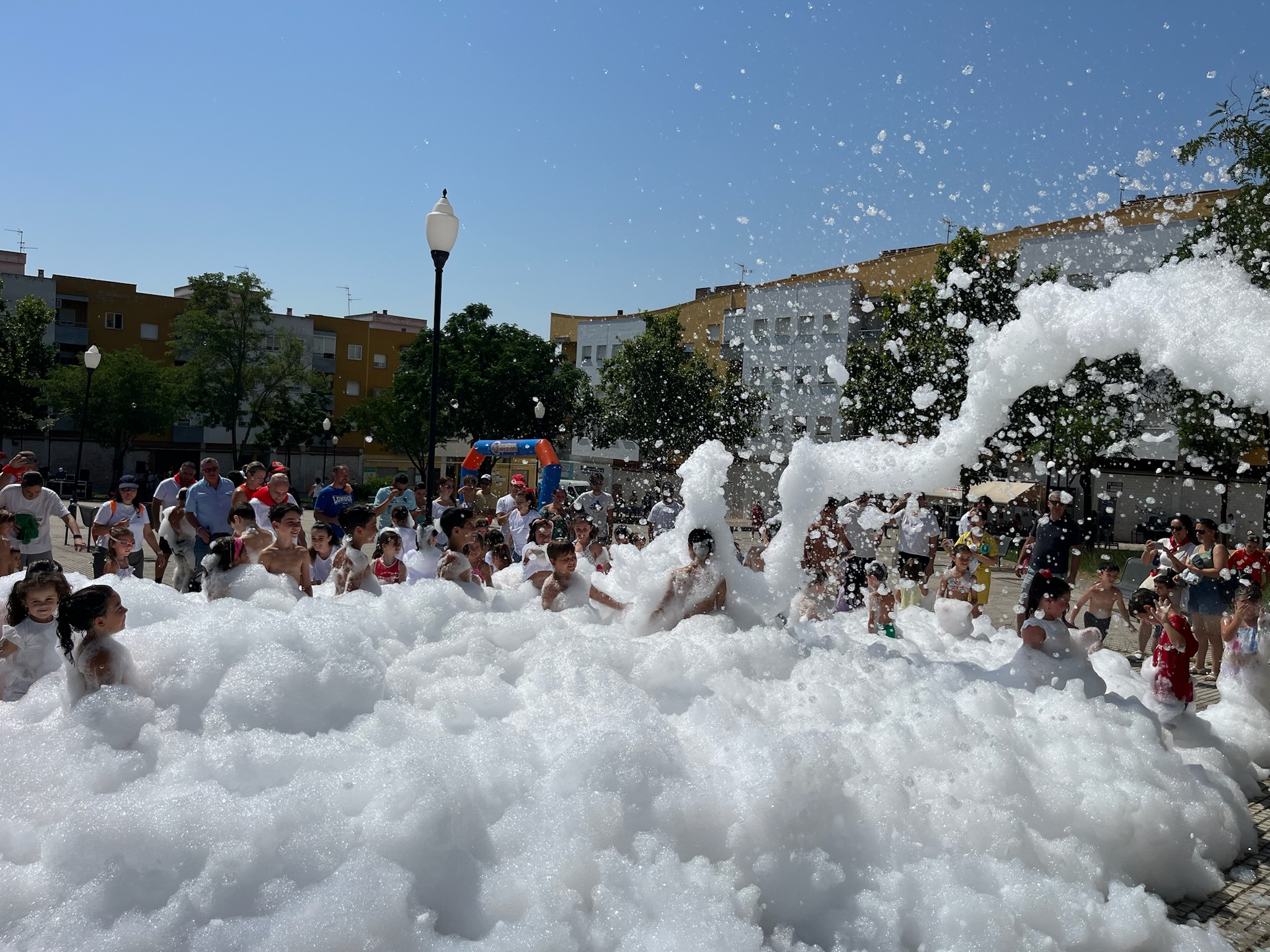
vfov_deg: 53.1
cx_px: 635
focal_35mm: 26
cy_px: 476
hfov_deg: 67.3
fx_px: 954
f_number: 1.6
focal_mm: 5.1
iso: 50
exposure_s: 1/13333
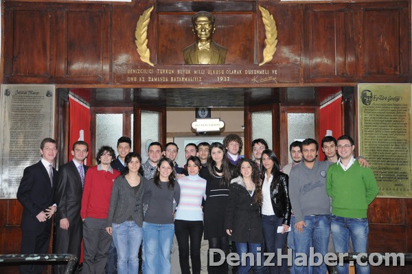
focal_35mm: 45
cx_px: 206
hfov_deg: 43.6
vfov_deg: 29.8
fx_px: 515
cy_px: 137
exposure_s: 1/60
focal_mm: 30
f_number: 4.5
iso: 800
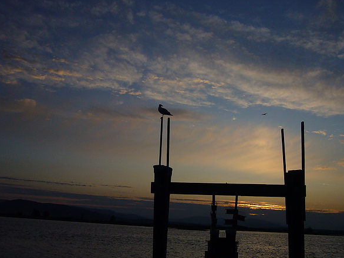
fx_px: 417
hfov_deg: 44.8
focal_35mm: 42
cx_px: 172
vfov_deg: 34.3
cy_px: 131
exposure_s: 1/500
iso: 80
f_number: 5.6
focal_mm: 4.9
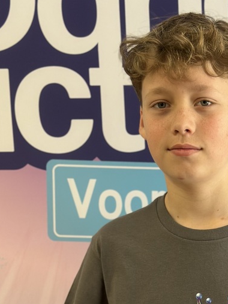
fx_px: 887
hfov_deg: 14.4
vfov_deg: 18.9
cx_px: 232
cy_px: 313
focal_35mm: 101
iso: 125
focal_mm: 6.86
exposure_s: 1/121
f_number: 1.78
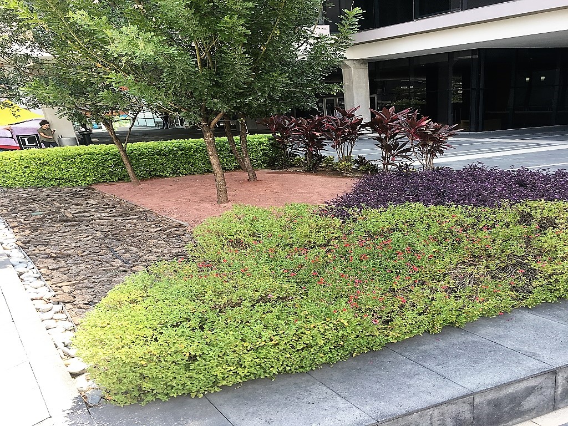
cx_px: 284
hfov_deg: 61.7
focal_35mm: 29
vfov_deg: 48.2
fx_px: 476
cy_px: 213
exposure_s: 1/166
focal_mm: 4.15
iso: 25
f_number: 2.2
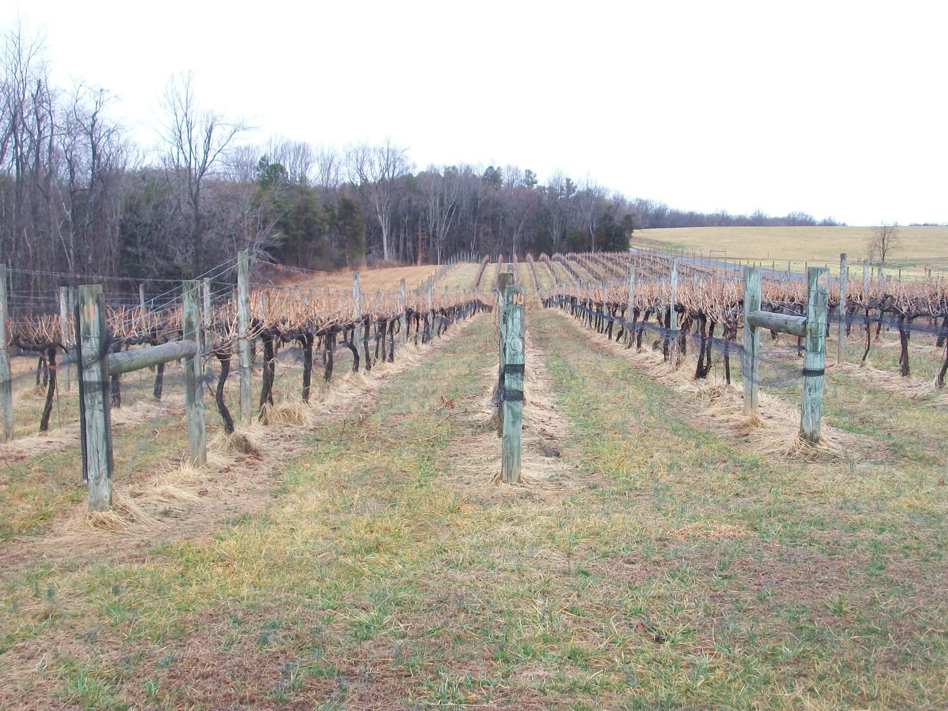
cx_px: 474
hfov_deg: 44.8
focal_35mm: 42
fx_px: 1150
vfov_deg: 34.4
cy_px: 356
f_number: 3.2
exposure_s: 1/200
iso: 80
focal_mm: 7.1
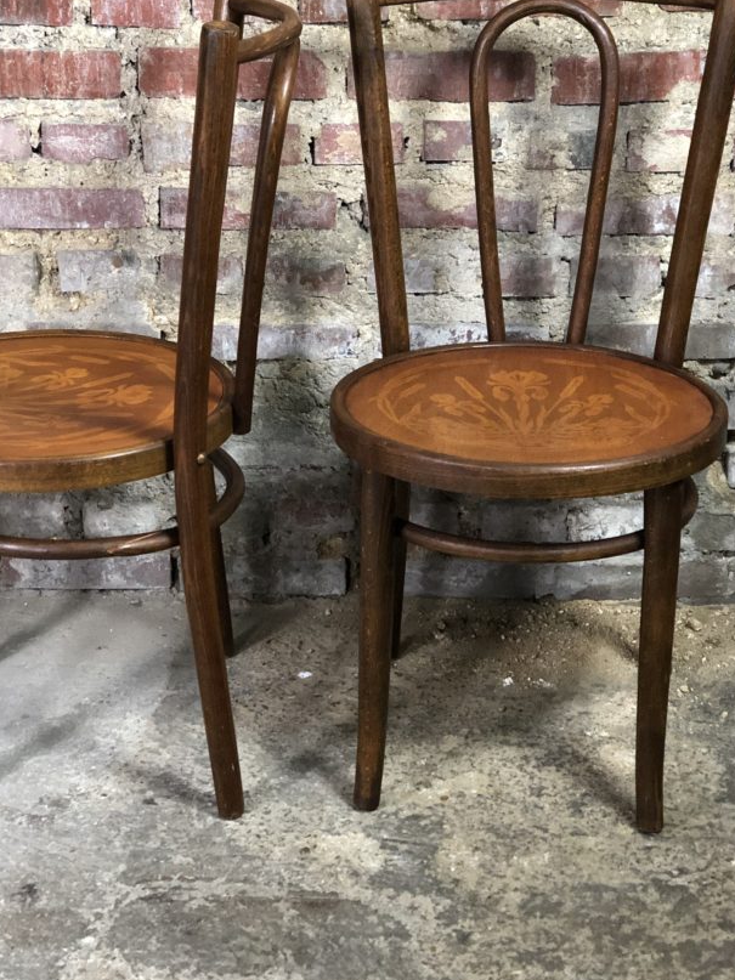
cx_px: 301
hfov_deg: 22.2
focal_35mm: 66
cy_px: 396
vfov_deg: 29.3
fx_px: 1869
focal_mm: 6
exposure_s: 1/20
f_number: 2.4
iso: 160
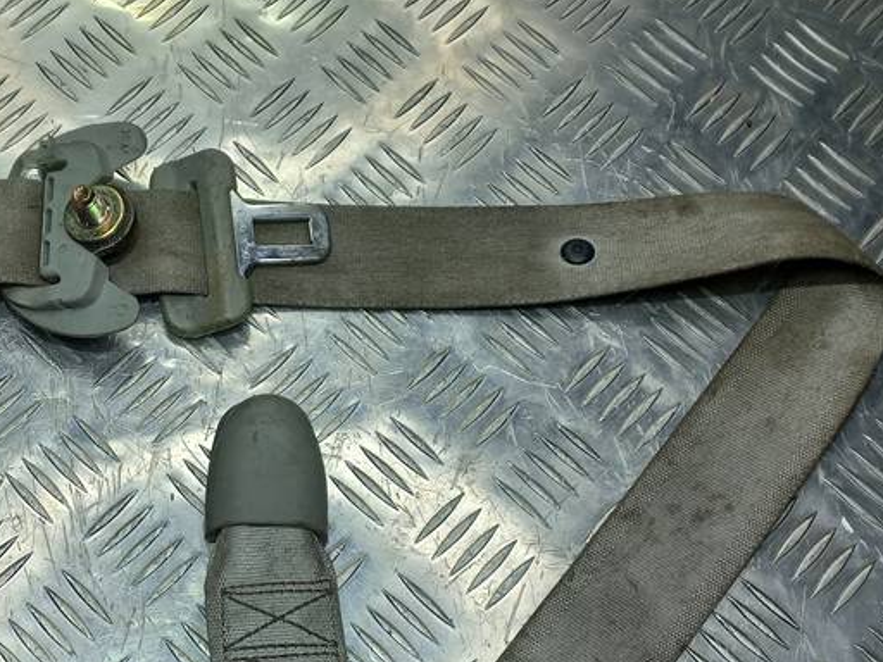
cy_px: 433
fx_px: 1275
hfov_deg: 37.3
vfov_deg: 28.9
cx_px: 228
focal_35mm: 50
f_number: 1.8
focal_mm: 4.6
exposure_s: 1/112
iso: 25
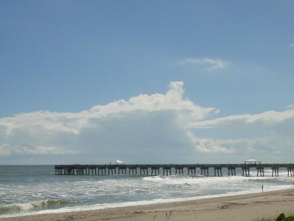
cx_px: 141
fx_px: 535
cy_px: 176
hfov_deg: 30.7
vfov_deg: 23.0
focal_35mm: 63
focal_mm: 6.3
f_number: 5.6
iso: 100
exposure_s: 1/1600
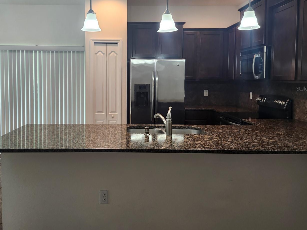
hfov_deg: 59.4
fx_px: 266
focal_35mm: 30
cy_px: 88
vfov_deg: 46.4
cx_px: 120
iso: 200
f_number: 1.8
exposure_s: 1/120
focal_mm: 5.54
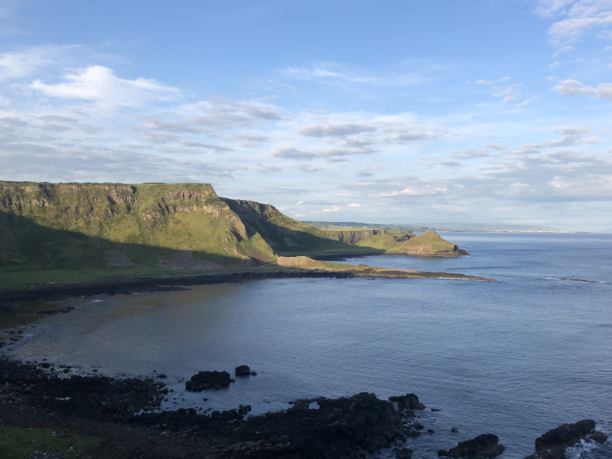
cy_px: 245
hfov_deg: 55.1
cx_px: 353
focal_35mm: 33
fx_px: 583
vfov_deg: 42.9
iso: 20
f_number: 1.8
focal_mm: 4
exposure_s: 1/1143
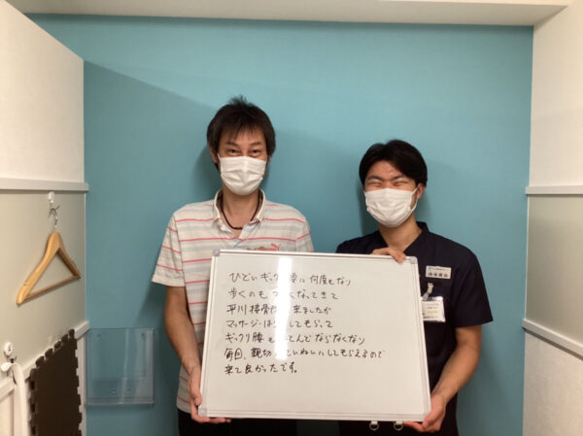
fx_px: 522
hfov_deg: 58.4
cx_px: 292
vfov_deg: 45.4
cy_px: 218
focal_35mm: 31
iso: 80
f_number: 2.4
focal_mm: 3.3
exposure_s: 1/60
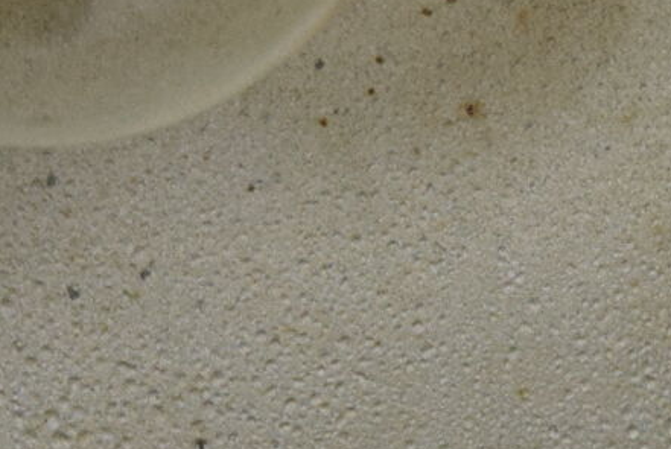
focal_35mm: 305
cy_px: 444
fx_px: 5690
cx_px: 132
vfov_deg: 4.5
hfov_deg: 6.7
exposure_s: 1/200
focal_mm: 30
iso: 1600
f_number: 7.1
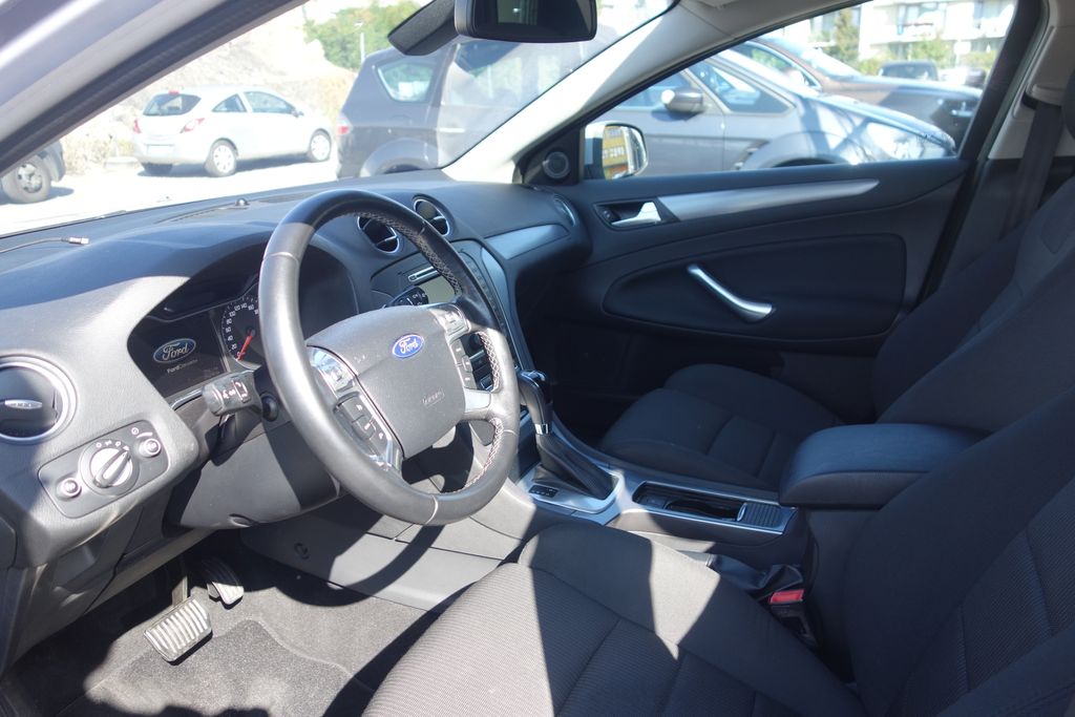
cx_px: 538
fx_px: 836
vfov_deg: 46.4
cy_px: 358
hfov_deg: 65.5
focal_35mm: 28
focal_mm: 10.4
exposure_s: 1/250
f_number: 2.2
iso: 125
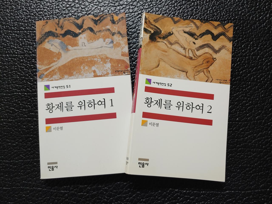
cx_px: 136
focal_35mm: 25
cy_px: 102
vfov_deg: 54.9
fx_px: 196
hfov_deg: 69.4
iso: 100
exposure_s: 1/60
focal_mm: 4.23
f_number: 1.5
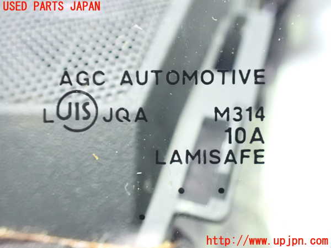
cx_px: 166
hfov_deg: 60.0
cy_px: 124
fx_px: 287
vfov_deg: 46.8
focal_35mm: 30
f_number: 2.3
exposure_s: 1/20
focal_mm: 5.4
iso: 1600
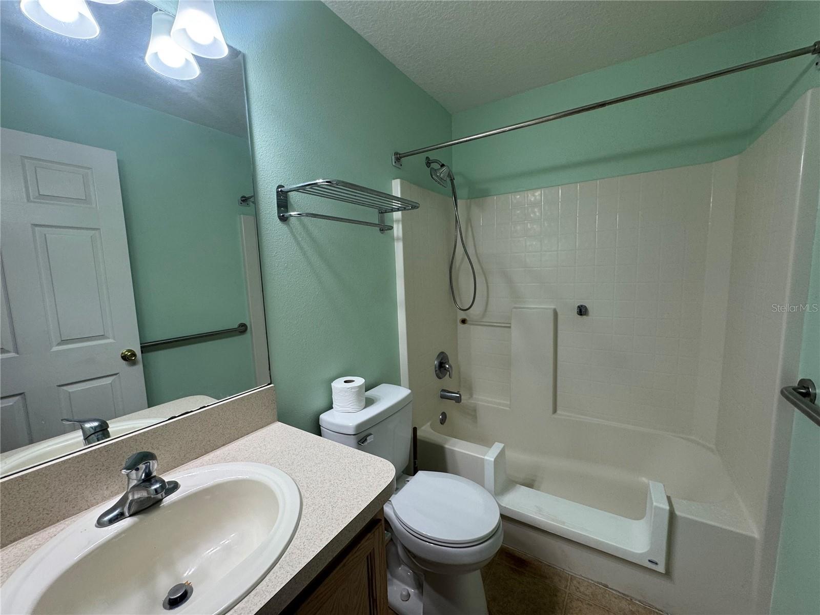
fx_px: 332
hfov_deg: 102.1
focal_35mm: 14
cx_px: 410
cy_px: 308
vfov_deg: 85.7
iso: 125
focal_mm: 2.22
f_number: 2.2
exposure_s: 1/120
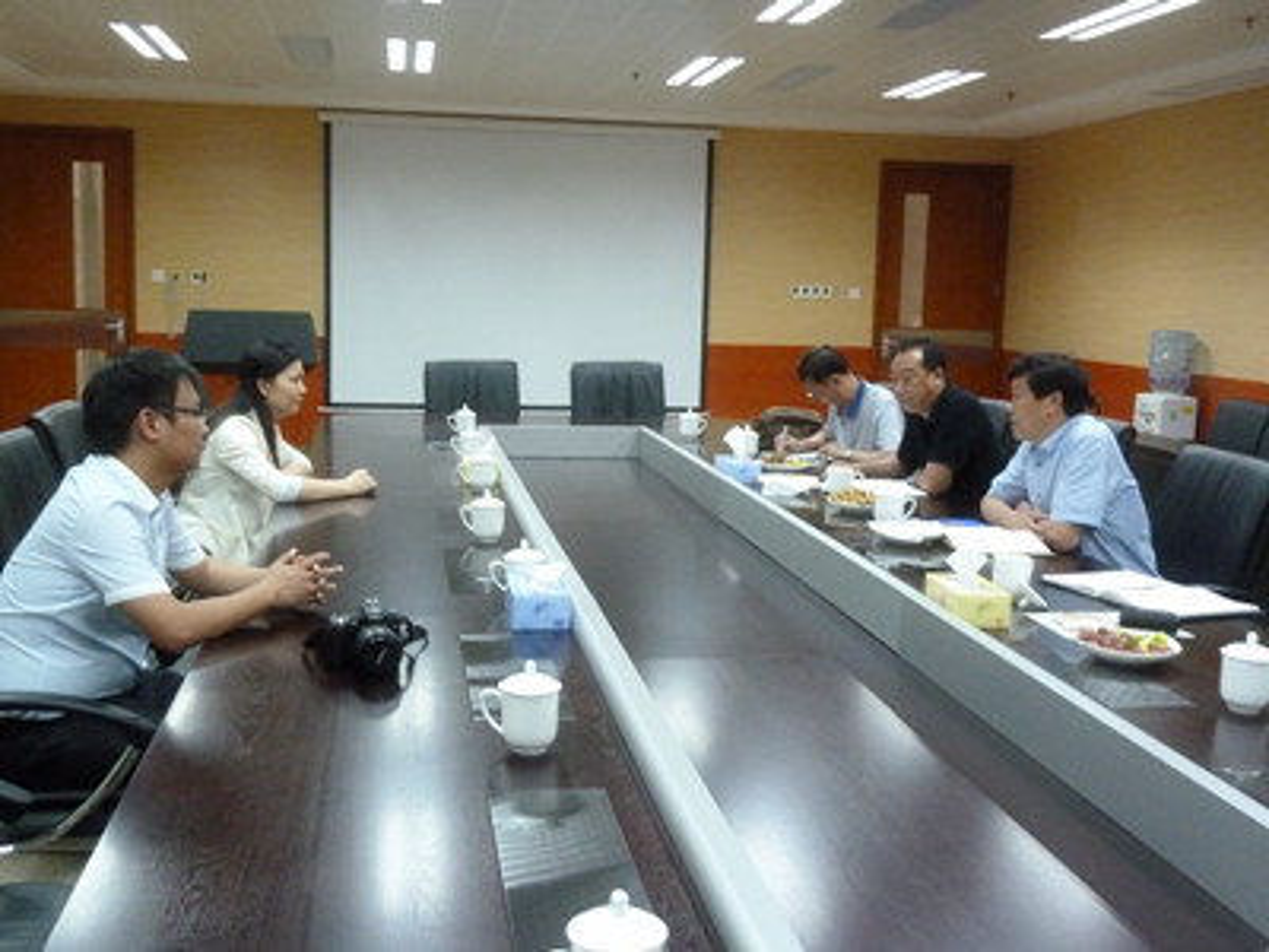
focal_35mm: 37
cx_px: 634
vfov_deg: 38.7
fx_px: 1356
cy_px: 476
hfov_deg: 50.1
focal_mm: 6.1
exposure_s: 1/30
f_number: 3.6
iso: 800
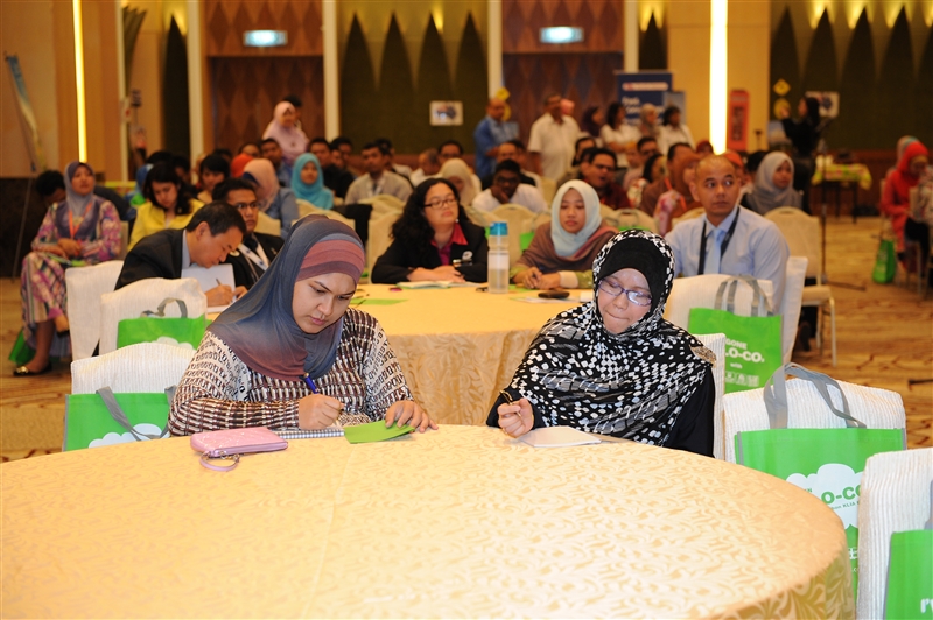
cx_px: 466
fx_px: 1813
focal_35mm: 70
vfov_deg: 19.4
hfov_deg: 28.9
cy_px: 310
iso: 1000
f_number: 3.5
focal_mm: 70
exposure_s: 1/50
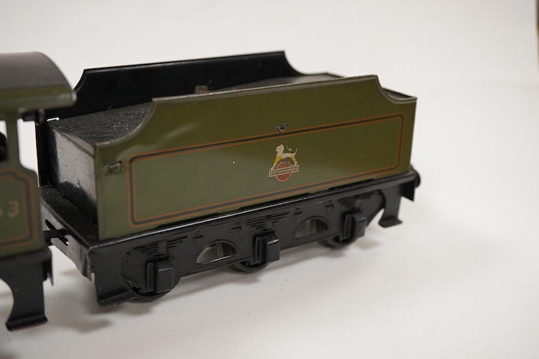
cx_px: 257
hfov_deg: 41.1
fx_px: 719
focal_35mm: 48
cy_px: 174
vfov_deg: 28.1
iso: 1250
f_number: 7.1
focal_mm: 30
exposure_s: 1/125
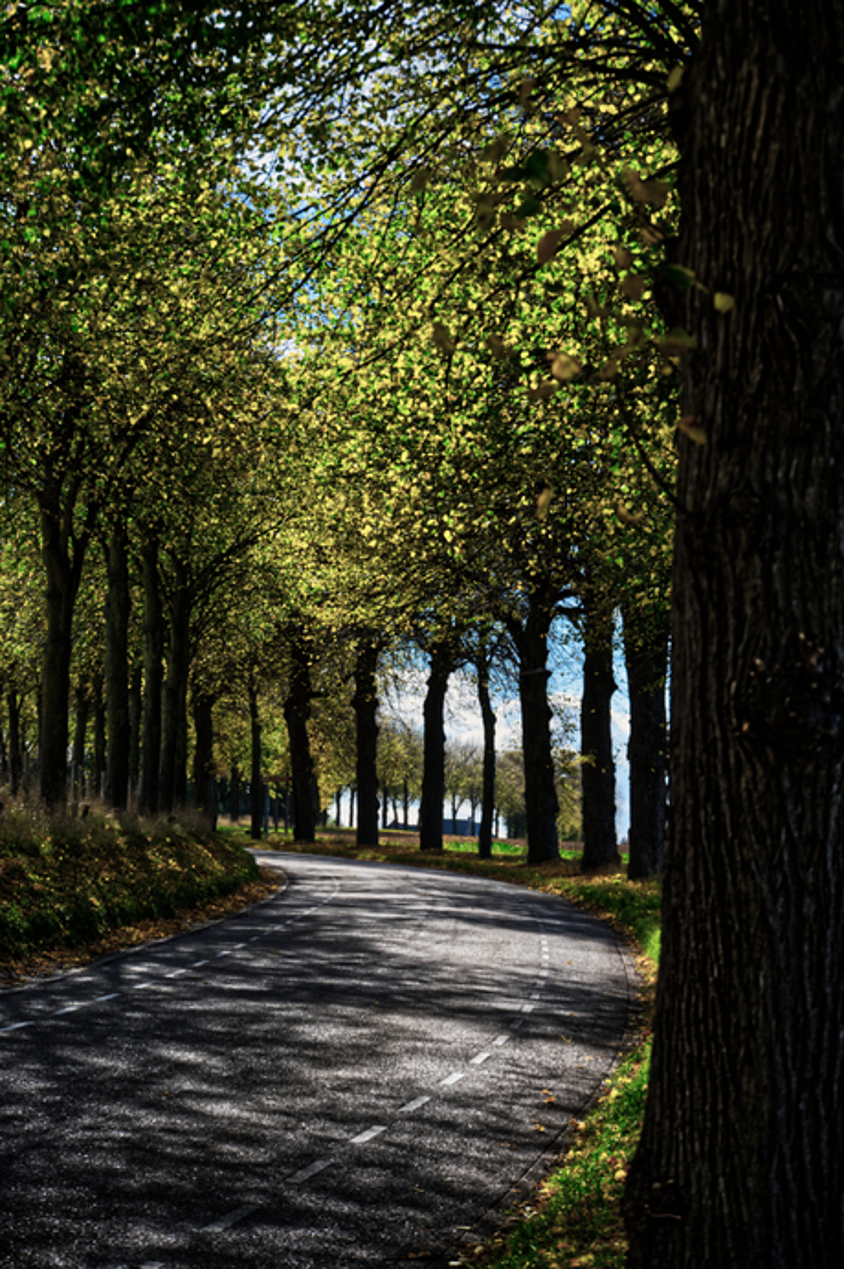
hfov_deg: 14.8
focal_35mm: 92
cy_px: 634
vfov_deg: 22.2
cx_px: 422
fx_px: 3238
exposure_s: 1/320
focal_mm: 92
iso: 100
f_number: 6.3
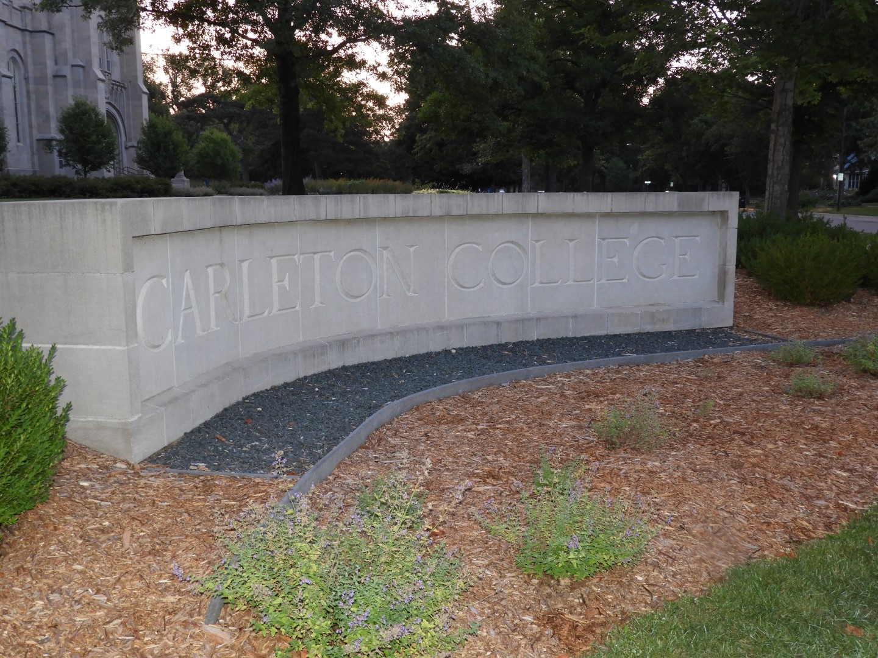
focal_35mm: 35
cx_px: 439
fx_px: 888
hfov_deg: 52.6
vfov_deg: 40.7
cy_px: 329
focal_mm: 6.3
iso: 250
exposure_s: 1/30
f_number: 3.8
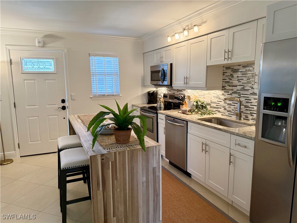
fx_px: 206
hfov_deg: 71.6
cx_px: 148
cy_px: 112
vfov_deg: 56.8
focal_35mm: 24
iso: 200
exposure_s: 1/127
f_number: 1.78
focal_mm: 6.76
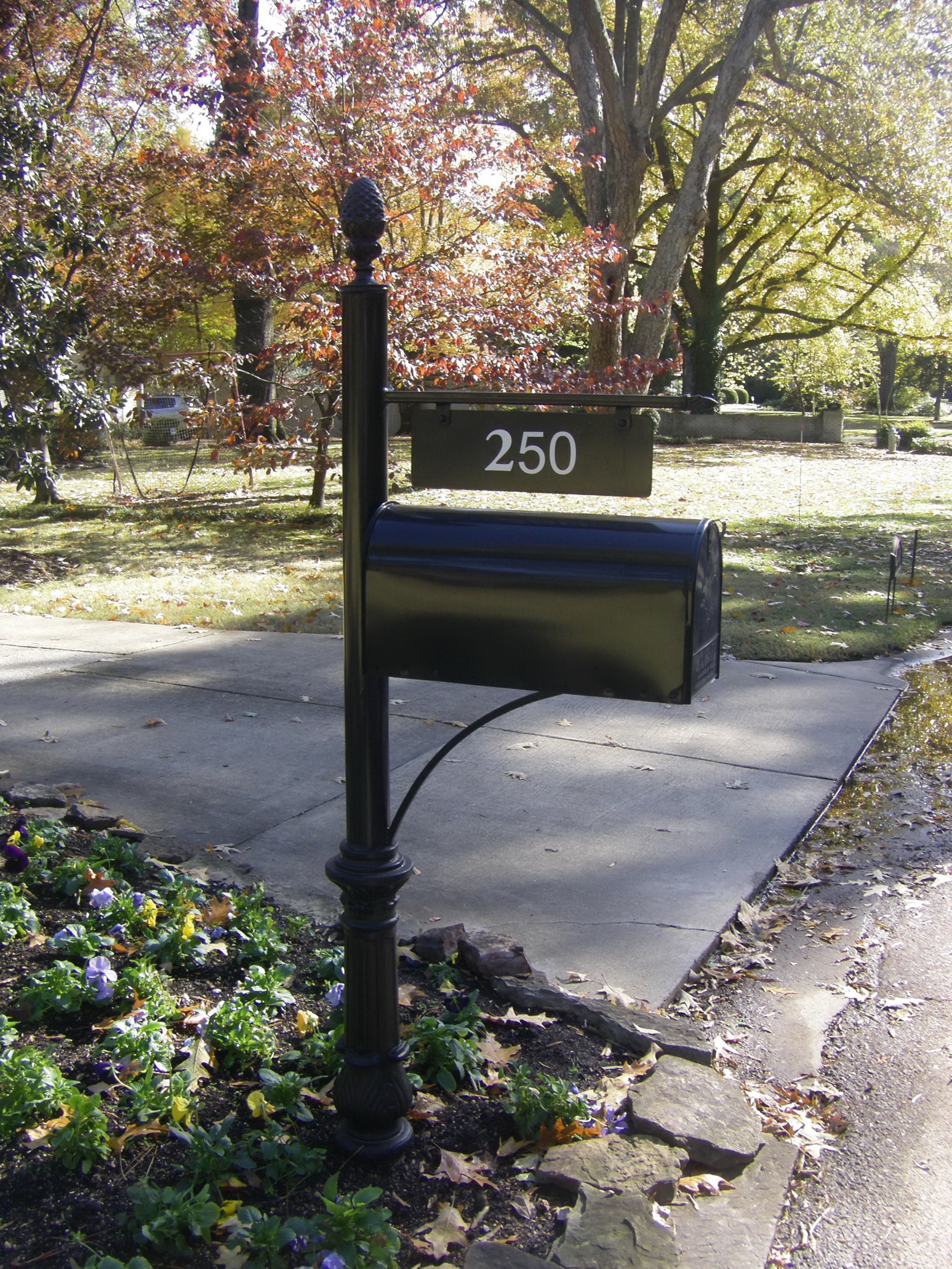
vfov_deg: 49.0
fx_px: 1393
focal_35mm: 38
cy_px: 634
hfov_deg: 37.7
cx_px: 476
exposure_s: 1/100
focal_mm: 6.3
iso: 64
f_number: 3.5
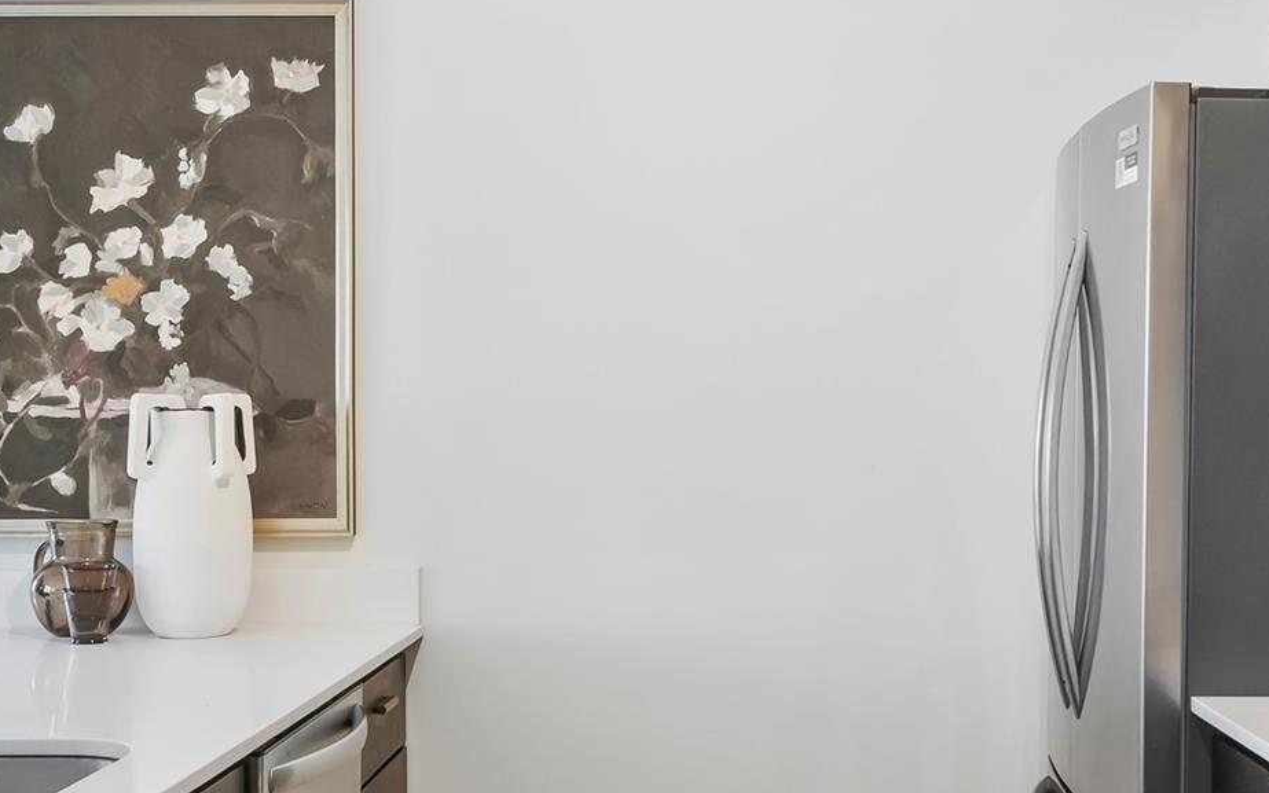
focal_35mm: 52
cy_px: 433
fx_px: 1798
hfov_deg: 38.8
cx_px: 718
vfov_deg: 24.9
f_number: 8
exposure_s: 1/1.25
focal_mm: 23
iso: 400
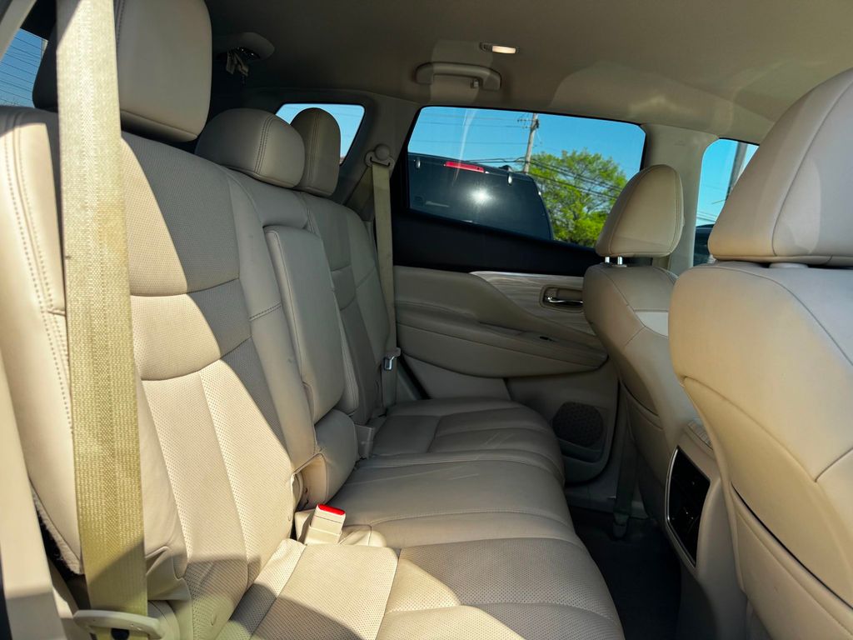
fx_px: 591
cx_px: 426
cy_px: 320
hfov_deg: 71.6
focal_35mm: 24
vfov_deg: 56.8
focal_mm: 6.76
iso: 80
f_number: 1.78
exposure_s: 1/1818
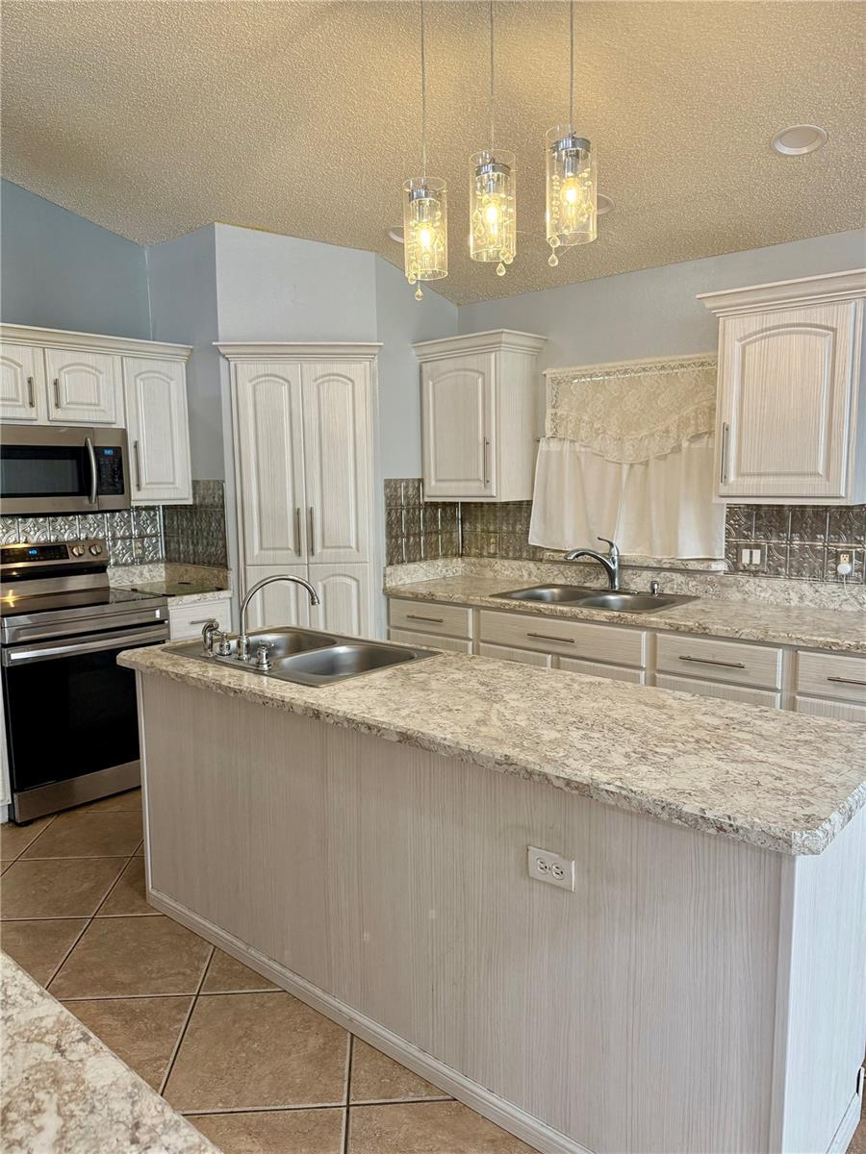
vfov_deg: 71.6
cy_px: 577
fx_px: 801
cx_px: 433
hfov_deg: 56.8
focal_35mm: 24
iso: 200
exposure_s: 1/60
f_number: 1.78
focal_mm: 6.76
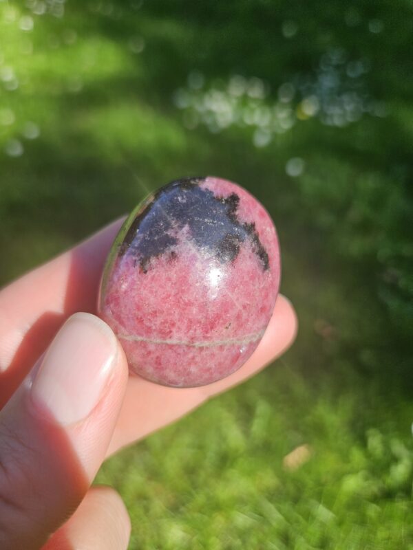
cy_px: 275
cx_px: 206
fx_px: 366
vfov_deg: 73.9
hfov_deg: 58.9
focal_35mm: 23
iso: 25
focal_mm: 5.4
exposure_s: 1/612
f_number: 1.8
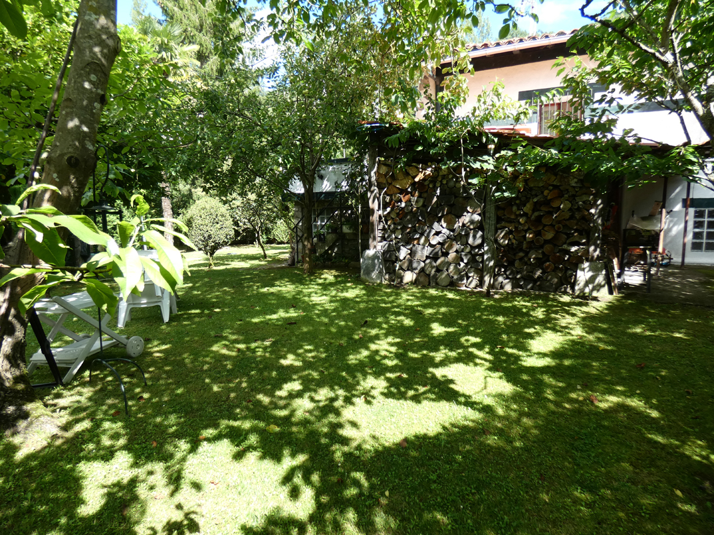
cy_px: 268
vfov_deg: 66.0
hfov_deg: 81.8
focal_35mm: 20
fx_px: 412
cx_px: 357
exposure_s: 1/250
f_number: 2.8
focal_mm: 3.6
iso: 80
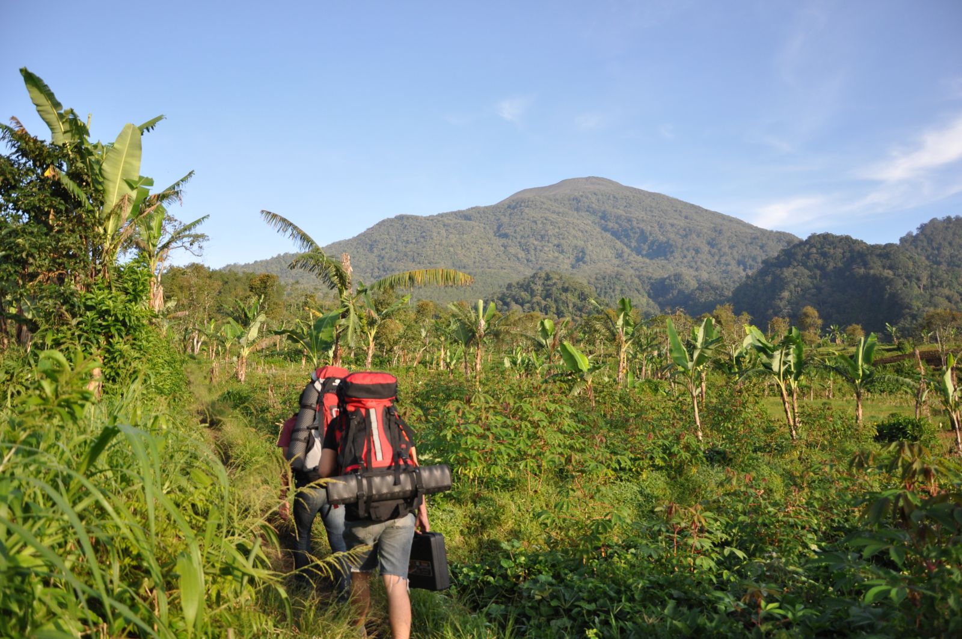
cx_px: 481
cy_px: 320
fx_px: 721
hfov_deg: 67.4
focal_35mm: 27
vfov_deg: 47.8
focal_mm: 18
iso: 400
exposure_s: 1/1000
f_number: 4
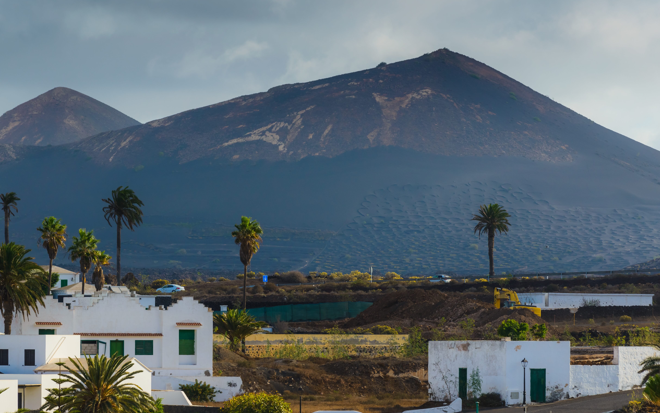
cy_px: 322
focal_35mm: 305
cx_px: 310
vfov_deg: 4.3
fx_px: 5486
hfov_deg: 6.9
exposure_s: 1/640
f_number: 8
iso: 100
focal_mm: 200
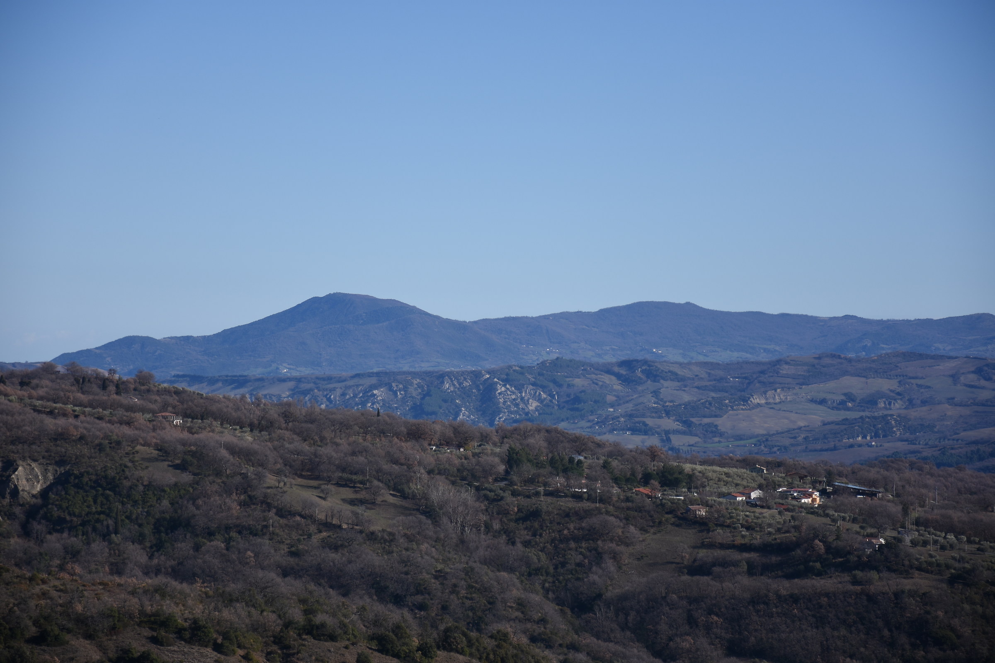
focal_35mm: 158
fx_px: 4353
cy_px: 332
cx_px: 498
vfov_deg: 8.7
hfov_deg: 13.0
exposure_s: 1/800
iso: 100
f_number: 5.6
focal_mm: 105
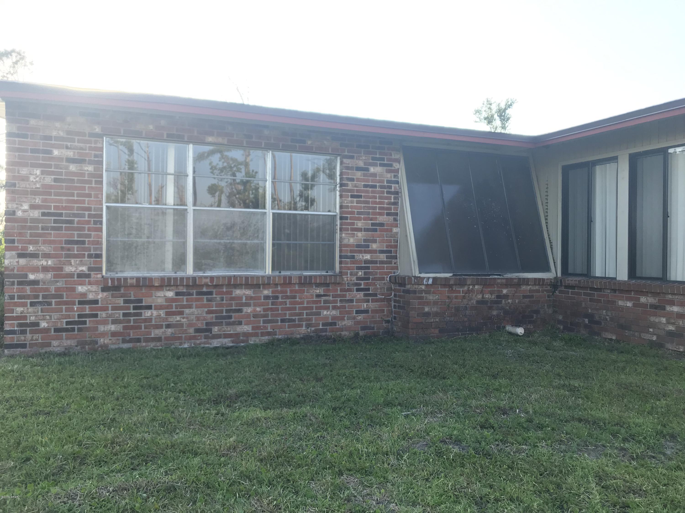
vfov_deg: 49.7
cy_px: 256
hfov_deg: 63.4
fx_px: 554
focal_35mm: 28
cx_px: 342
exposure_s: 1/281
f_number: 1.8
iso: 20
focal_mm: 3.99
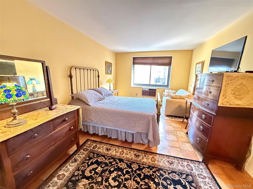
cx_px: 126
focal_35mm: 14
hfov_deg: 102.1
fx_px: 102
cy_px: 94
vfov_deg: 85.7
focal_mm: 2.22
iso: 1600
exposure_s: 1/40
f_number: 2.2
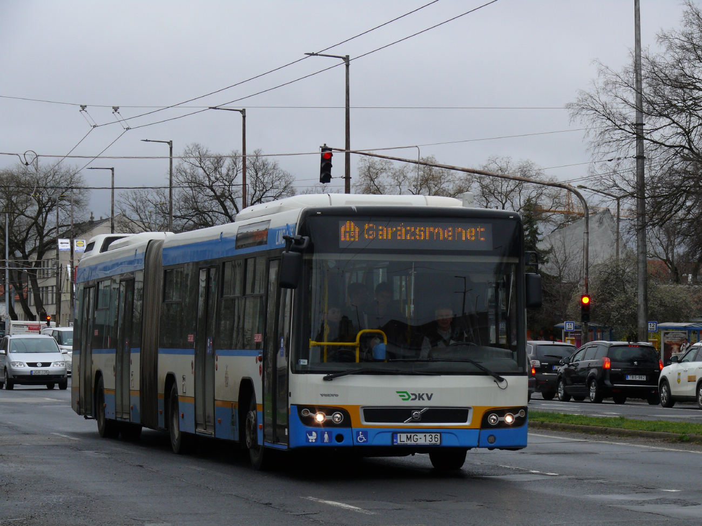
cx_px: 351
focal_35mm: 146
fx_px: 2961
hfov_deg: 13.5
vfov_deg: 10.2
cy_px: 263
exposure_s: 1/320
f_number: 5.6
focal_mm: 30.9
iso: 100
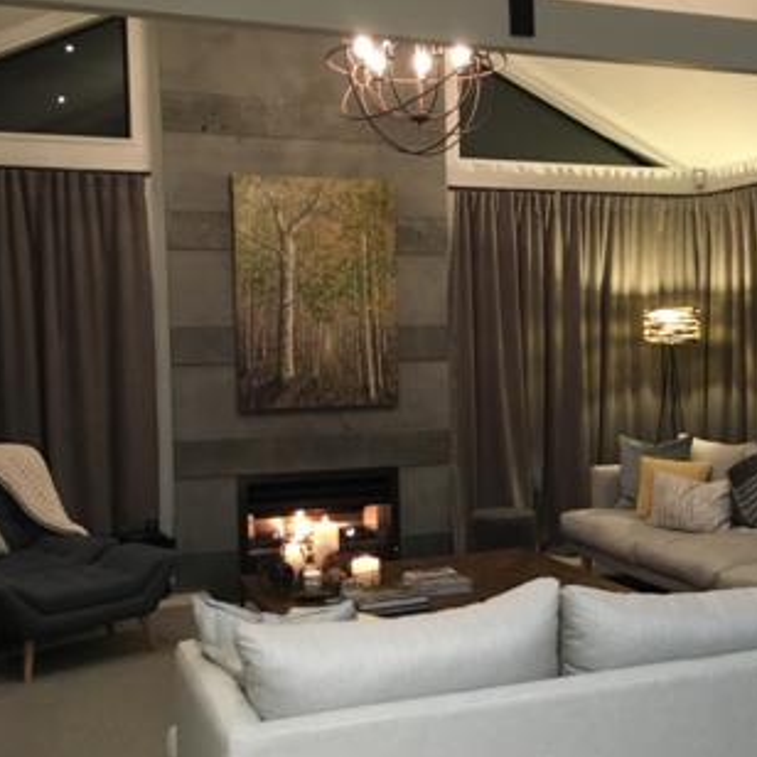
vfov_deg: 38.3
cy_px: 409
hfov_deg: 38.1
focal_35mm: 44
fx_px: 1089
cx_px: 473
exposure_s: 1/17
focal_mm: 4.15
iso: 200
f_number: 2.2
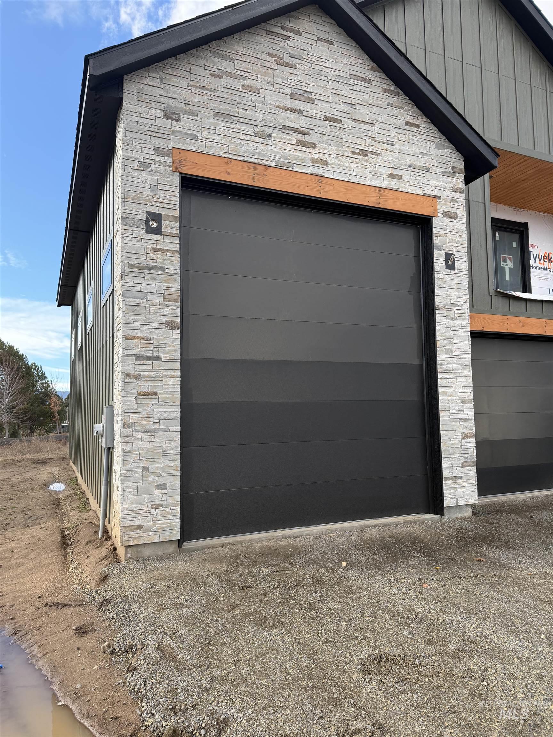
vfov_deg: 71.6
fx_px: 511
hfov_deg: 56.8
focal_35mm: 24
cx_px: 276
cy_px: 368
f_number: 1.78
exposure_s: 1/1493
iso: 100
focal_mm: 6.76
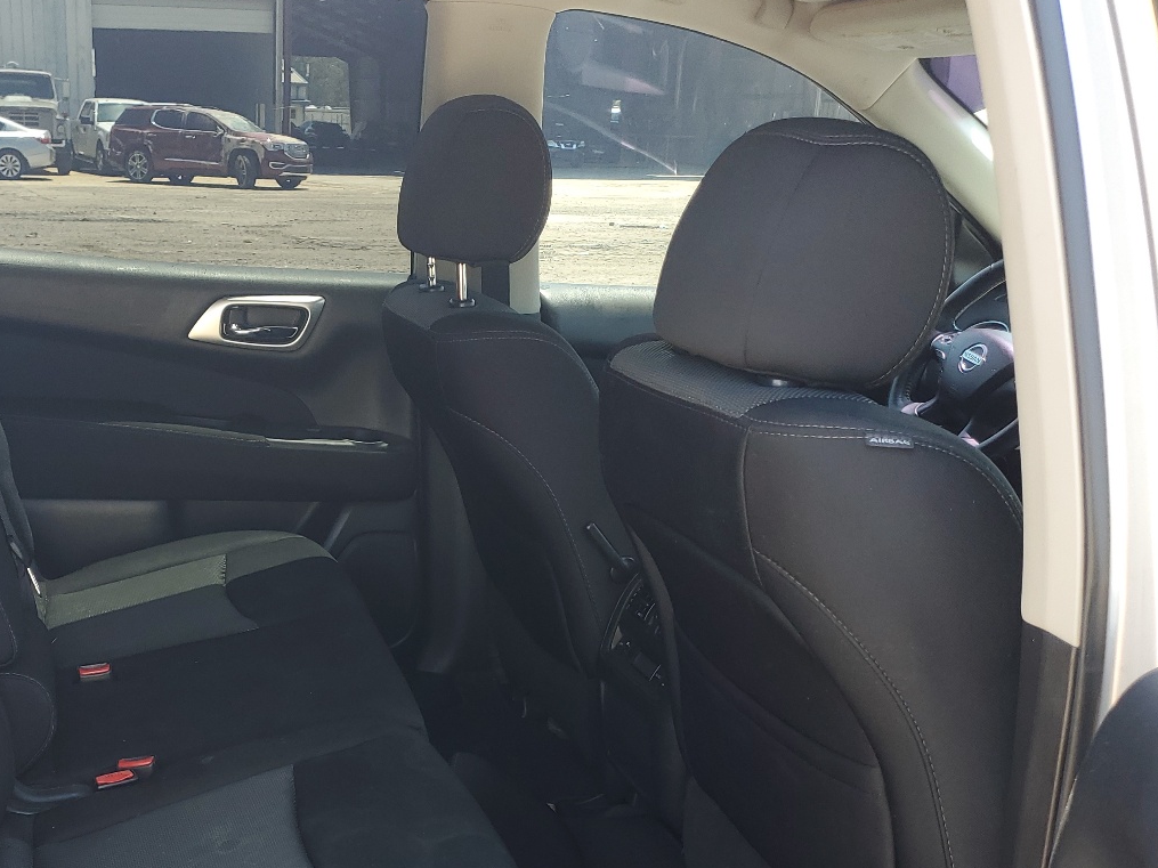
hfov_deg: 44.7
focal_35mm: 41
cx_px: 333
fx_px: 1371
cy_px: 673
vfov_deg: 34.2
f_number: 1.5
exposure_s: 1/147
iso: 50
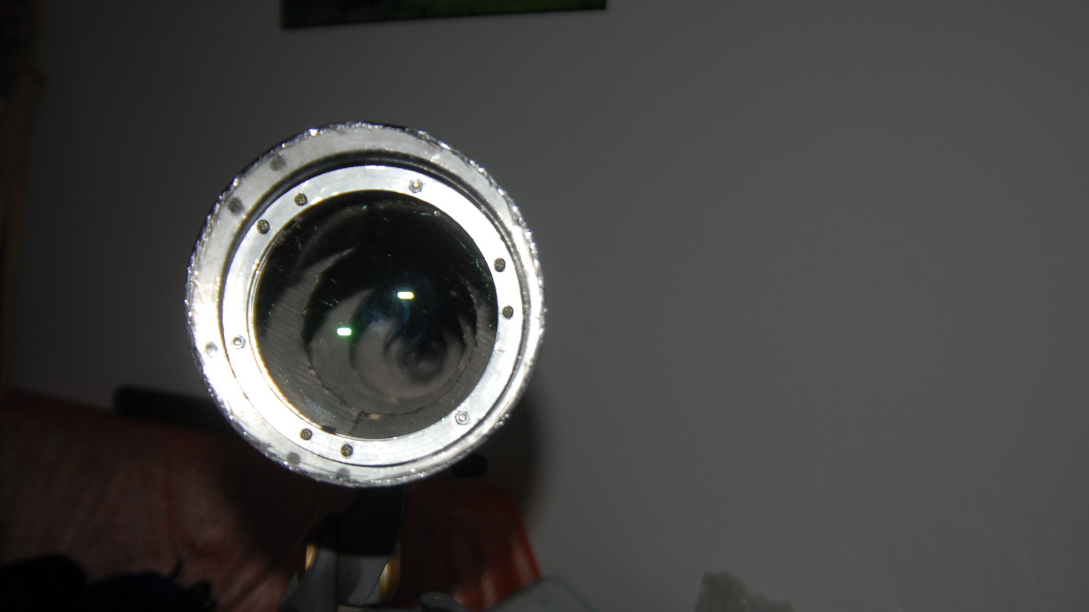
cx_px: 530
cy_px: 357
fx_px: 1126
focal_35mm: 39
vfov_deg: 30.4
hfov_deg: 51.6
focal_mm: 24
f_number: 3.5
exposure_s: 1/60
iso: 100
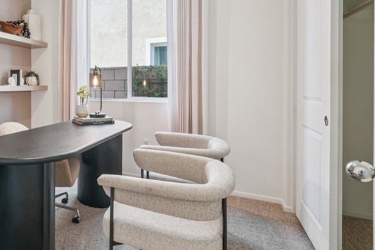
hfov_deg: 68.1
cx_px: 85
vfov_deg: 51.9
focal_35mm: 24
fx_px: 250
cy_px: 79
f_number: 8
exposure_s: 1/15
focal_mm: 14
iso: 400
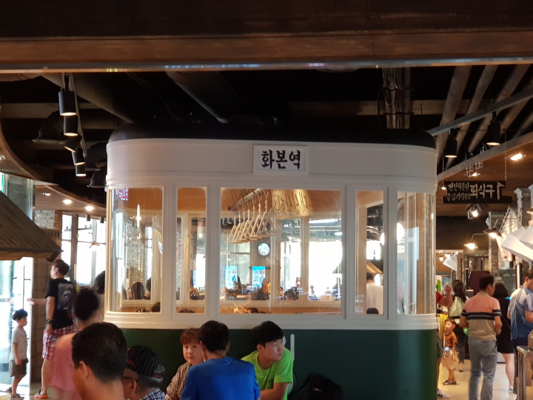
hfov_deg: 36.8
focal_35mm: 52
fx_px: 801
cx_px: 266
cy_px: 200
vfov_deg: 28.0
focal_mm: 6
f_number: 2.4
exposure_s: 1/15
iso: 200
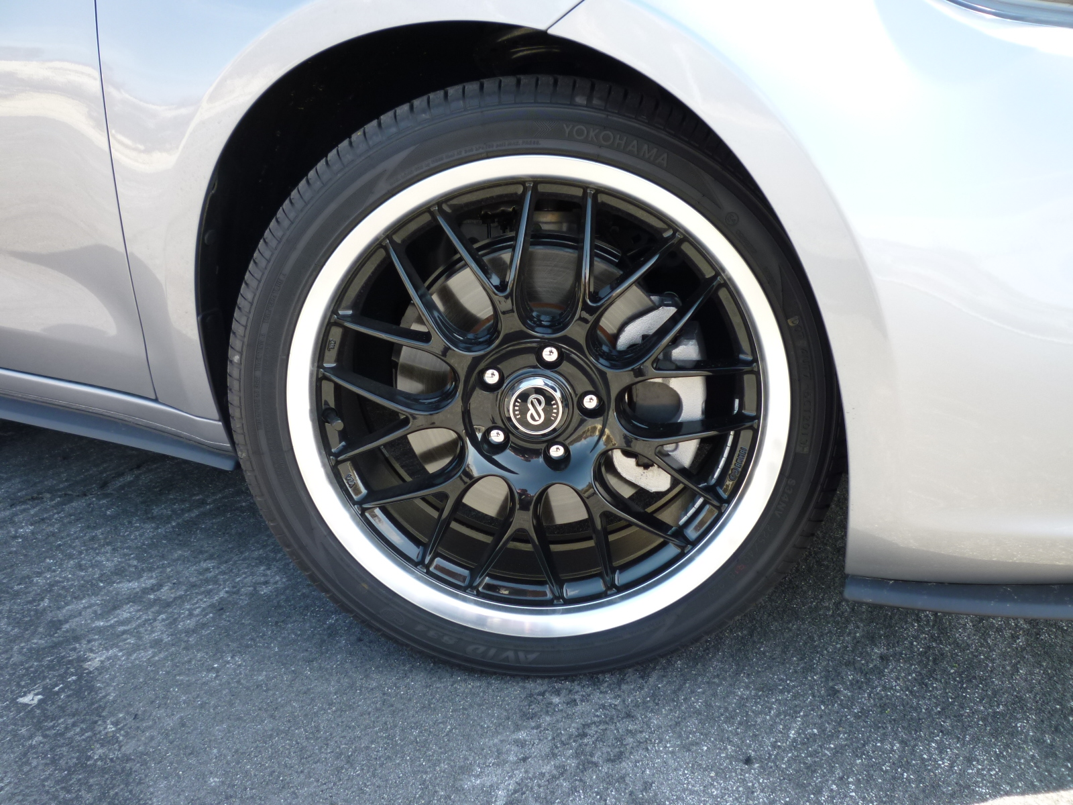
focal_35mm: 29
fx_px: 899
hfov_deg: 61.7
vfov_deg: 48.2
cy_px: 402
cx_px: 536
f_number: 3.3
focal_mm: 5.2
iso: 80
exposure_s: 1/80
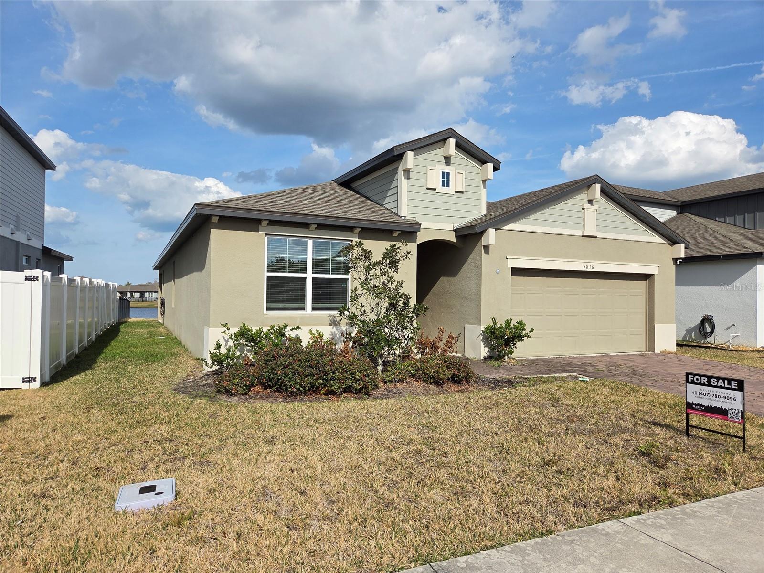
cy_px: 286
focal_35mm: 23
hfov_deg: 73.9
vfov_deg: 58.9
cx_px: 382
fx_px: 508
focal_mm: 5.4
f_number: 1.8
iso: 80
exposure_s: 1/6034
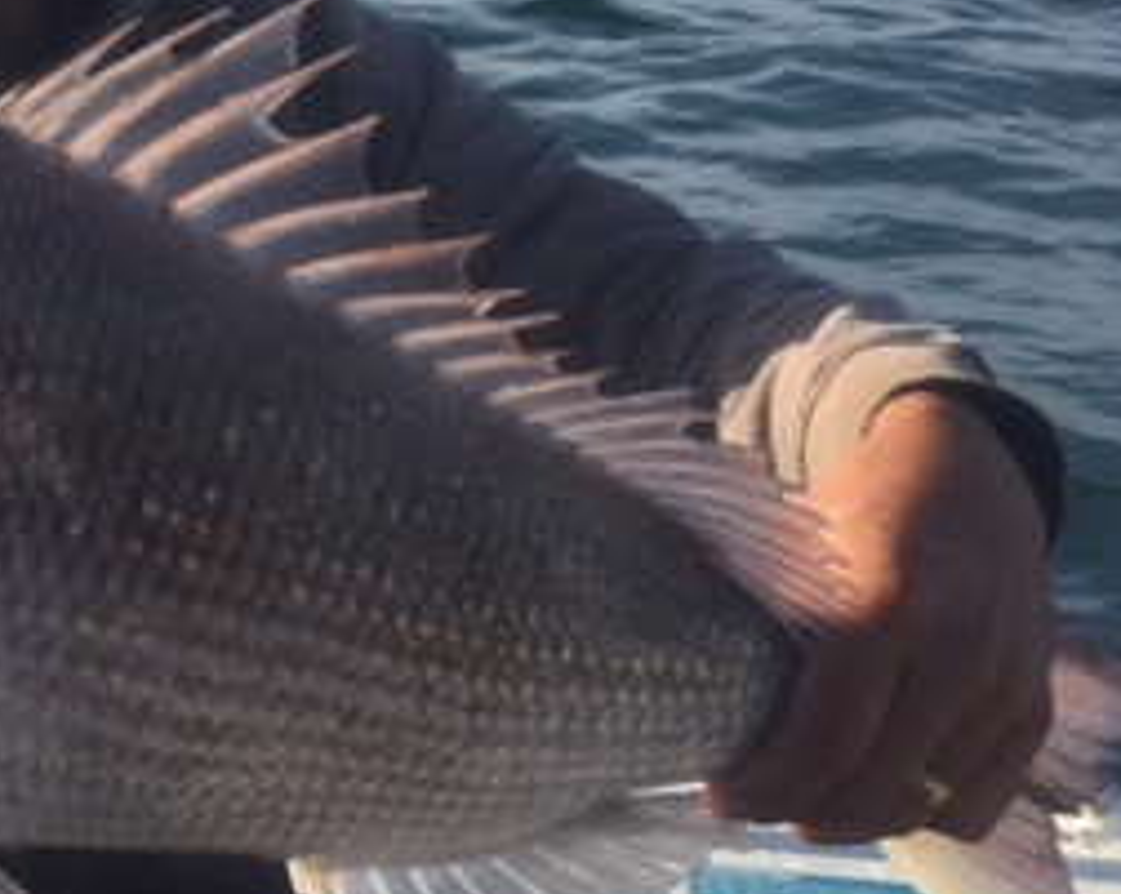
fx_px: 2386
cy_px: 249
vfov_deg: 21.1
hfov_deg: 25.3
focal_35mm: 72
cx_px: 36
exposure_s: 1/1721
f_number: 2.2
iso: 32
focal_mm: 4.15
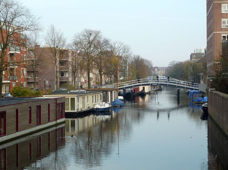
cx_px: 114
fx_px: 592
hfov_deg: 21.8
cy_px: 85
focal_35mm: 90
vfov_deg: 16.4
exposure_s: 1/160
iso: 80
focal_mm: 14.7
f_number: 4.3
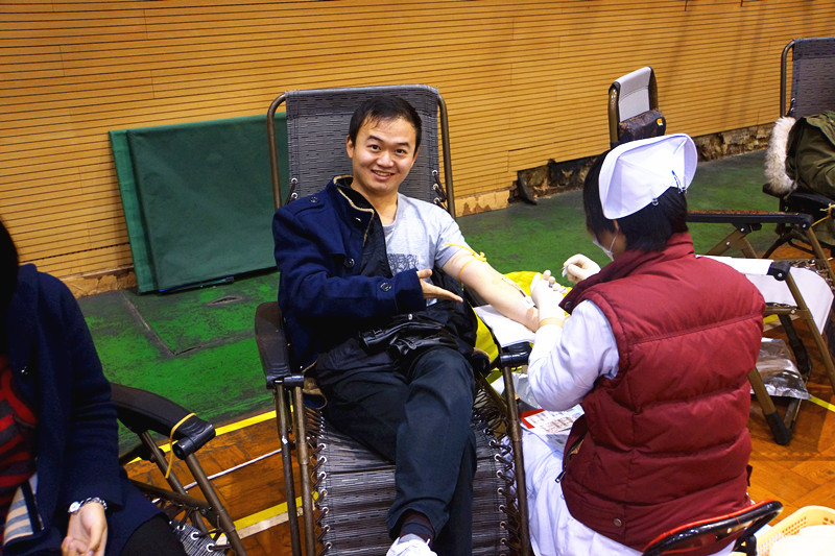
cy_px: 278
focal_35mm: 36
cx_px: 418
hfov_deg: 53.1
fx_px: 835
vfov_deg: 36.9
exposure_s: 1/80
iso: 1600
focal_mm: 24
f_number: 4
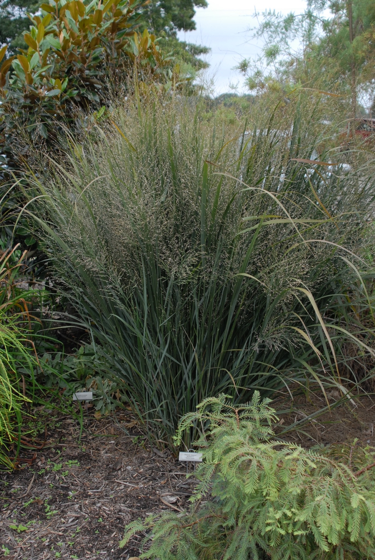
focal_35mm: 42
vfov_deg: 46.4
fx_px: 655
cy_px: 280
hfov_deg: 32.0
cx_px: 188
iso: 400
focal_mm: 28
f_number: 6.3
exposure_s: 1/160
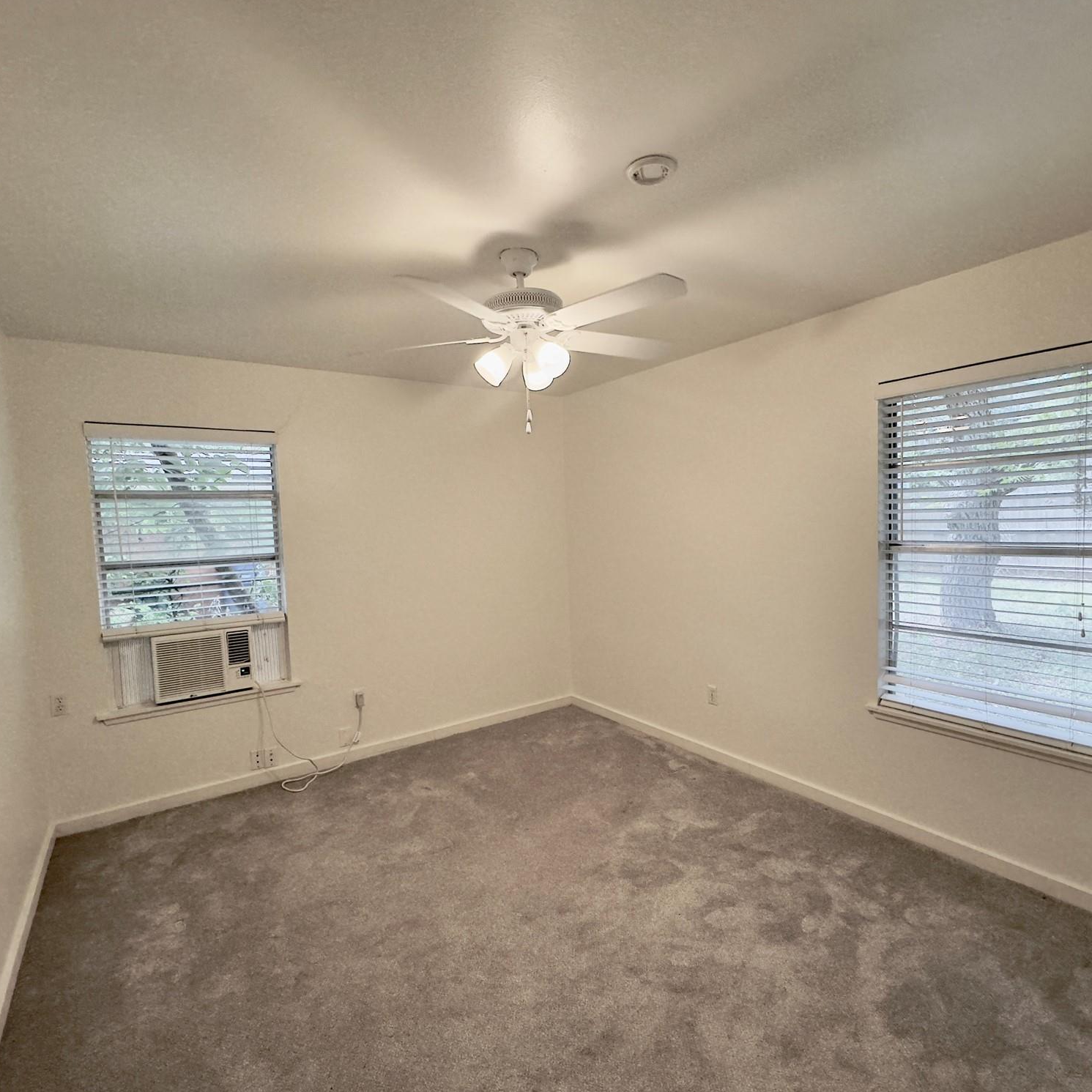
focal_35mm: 17
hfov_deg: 83.9
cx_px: 576
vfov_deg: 84.0
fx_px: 607
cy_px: 555
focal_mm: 2.22
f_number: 2.2
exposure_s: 1/120
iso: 200
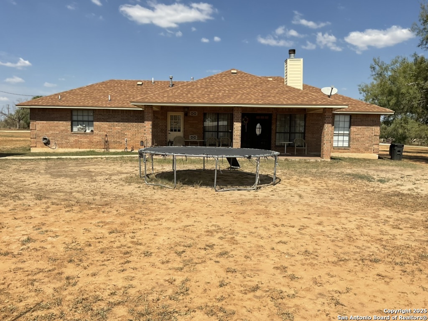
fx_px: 359
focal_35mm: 29
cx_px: 214
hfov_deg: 61.7
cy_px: 160
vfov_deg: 48.2
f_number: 1.8
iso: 16
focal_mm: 3
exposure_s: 1/2959
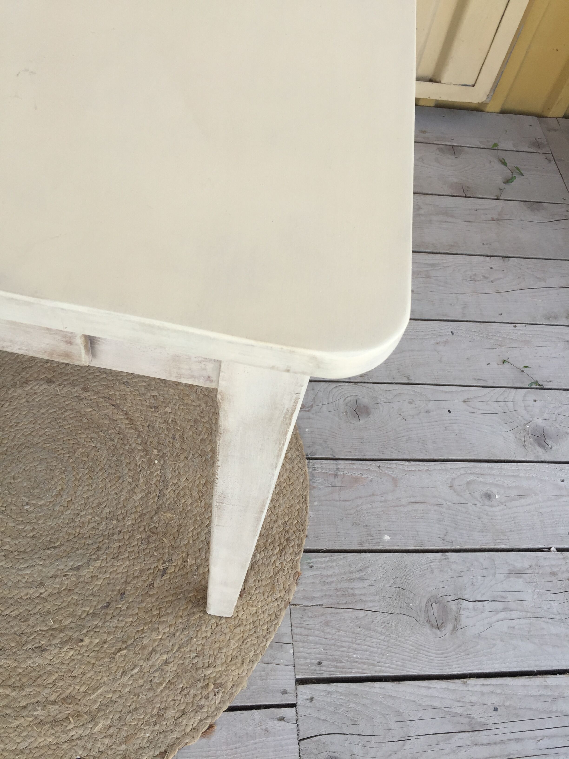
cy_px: 380
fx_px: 636
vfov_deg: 61.7
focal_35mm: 29
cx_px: 284
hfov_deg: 48.2
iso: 32
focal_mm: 4.15
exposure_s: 1/344
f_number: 2.2
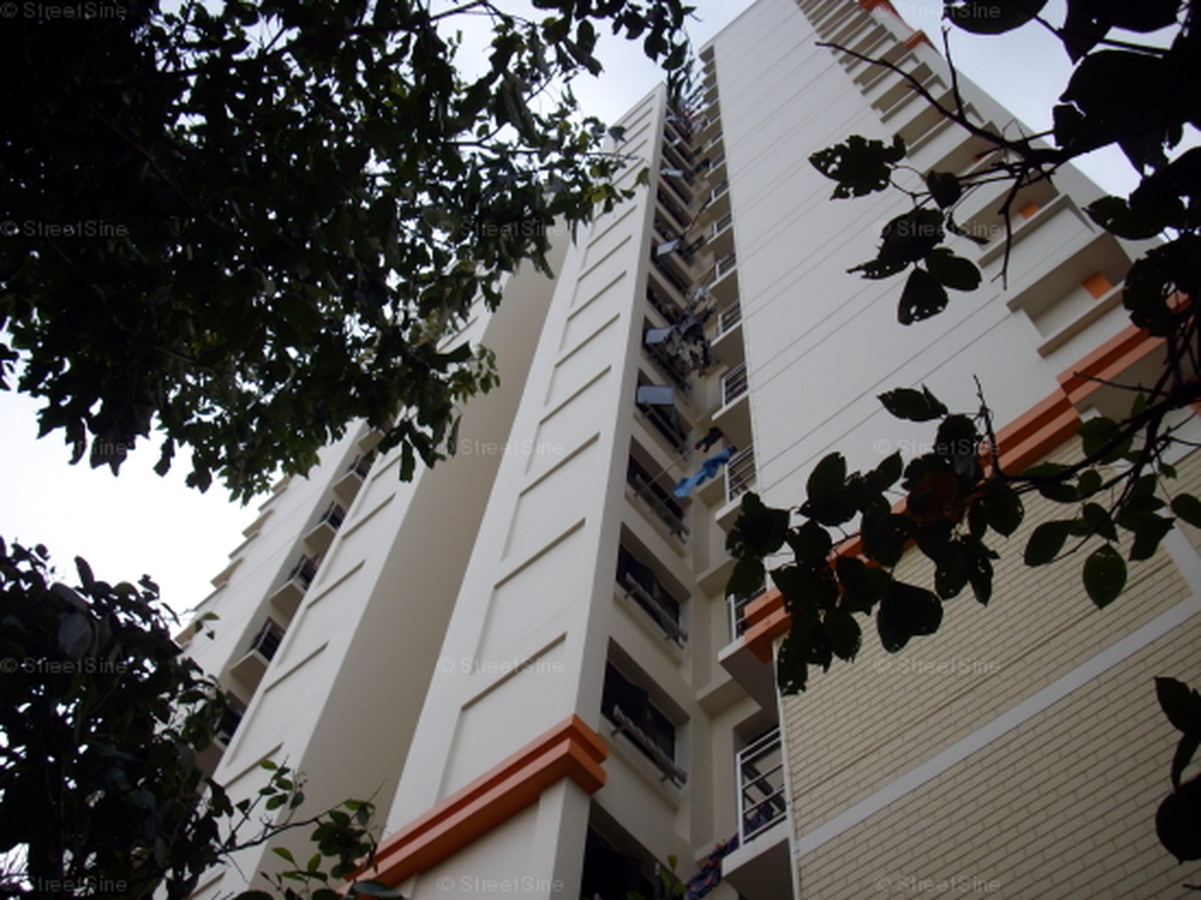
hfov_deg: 50.2
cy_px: 450
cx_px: 600
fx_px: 1283
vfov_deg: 38.6
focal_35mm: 37
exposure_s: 1/200
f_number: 5.6
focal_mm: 6.2
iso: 80
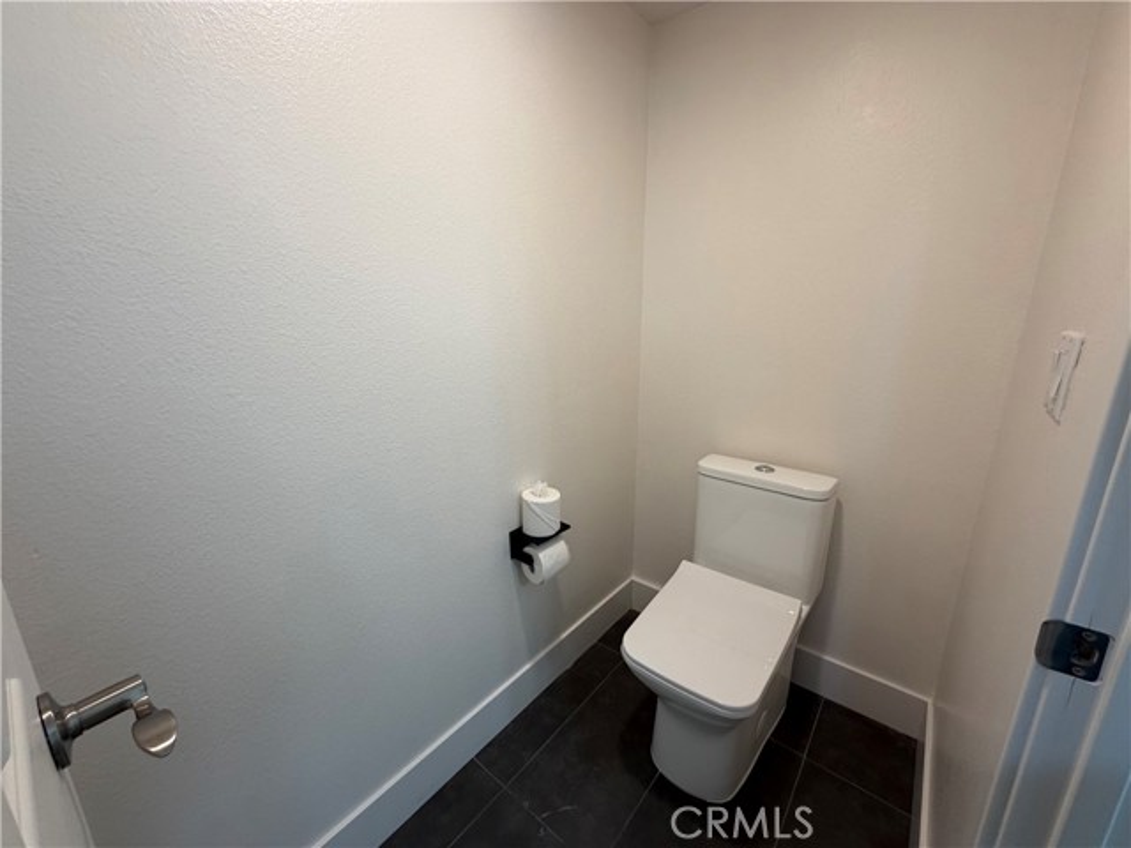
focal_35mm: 14
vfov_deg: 85.7
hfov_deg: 102.1
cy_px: 424
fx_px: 457
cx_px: 566
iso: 125
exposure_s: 1/120
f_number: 2.2
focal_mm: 2.22
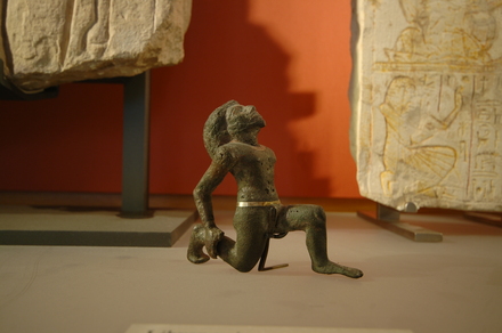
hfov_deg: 62.0
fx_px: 418
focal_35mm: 30
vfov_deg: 43.5
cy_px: 166
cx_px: 251
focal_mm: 20
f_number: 5.6
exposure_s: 1/3
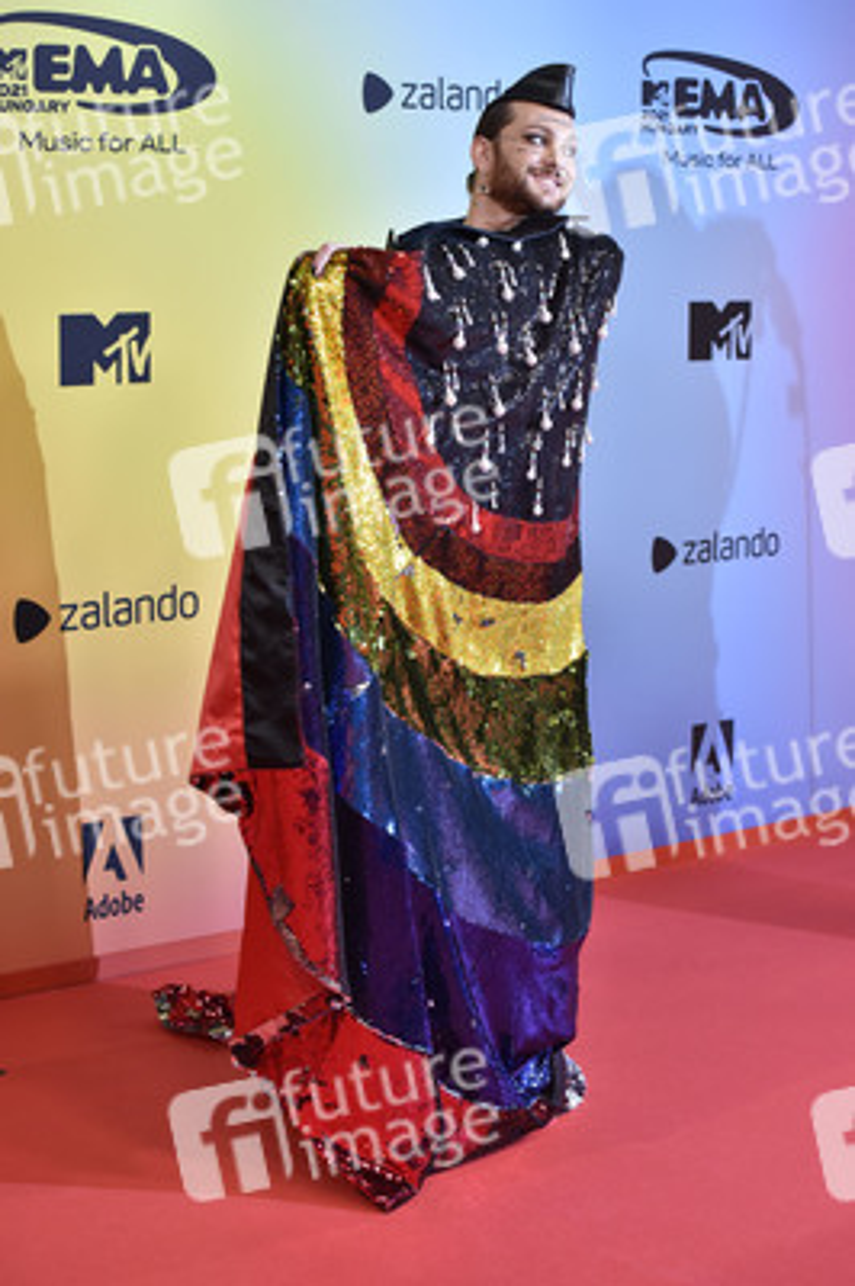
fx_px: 2498
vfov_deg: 28.9
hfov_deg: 19.4
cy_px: 643
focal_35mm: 70
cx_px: 428
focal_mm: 70
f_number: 5.6
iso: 2000
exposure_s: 1/200
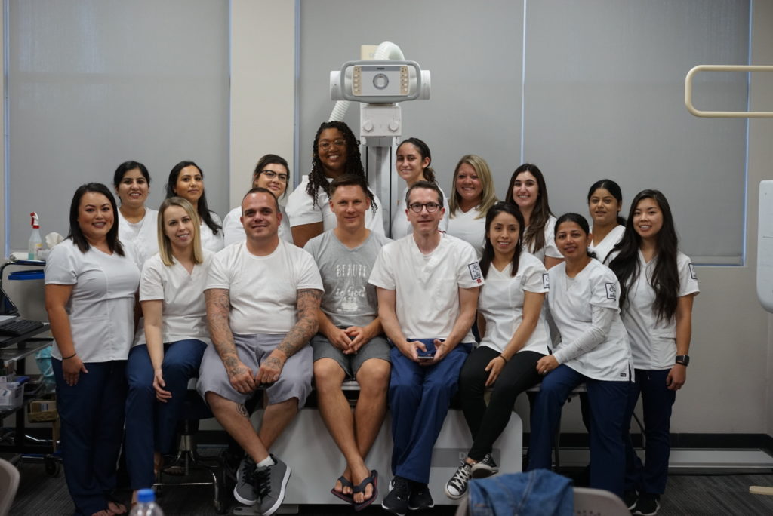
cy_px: 258
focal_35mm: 55
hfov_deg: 36.2
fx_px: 1182
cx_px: 386
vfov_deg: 24.7
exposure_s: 1/160
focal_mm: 55
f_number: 4
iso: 1600
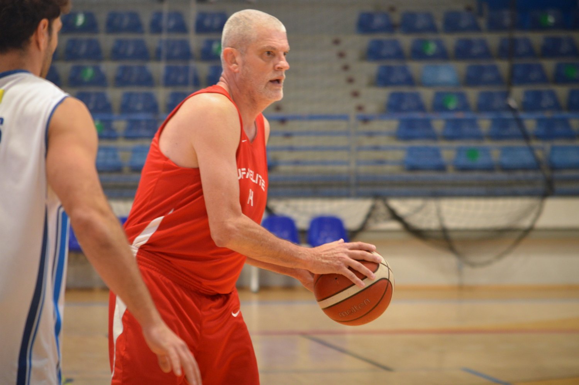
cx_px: 290
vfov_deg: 5.9
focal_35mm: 232
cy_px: 192
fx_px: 3737
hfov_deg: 8.9
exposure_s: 1/400
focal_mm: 155
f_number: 5
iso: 800
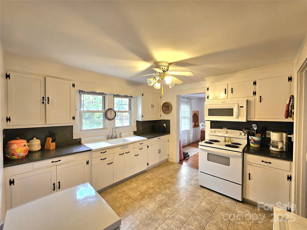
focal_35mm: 13
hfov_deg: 106.2
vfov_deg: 89.9
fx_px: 115
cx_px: 154
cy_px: 115
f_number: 2.2
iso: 160
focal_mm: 2.2
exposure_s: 1/60.2
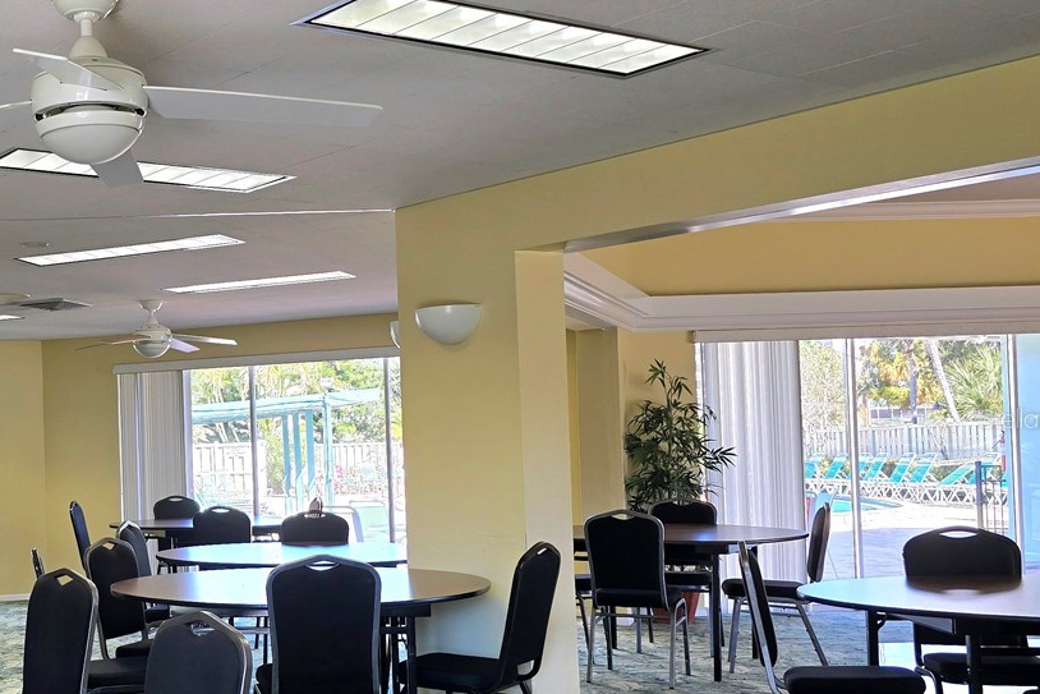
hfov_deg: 38.6
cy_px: 418
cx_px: 78
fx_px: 1358
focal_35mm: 47
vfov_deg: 28.6
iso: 40
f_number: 1.7
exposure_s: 1/120
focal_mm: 6.3
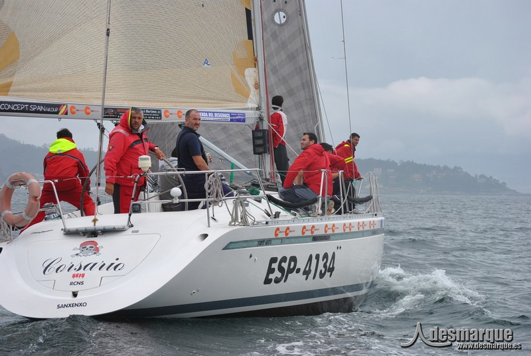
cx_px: 266
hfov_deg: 18.9
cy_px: 178
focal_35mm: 108
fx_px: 1595
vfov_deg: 12.7
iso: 100
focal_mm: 72
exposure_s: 1/500
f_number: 5.6
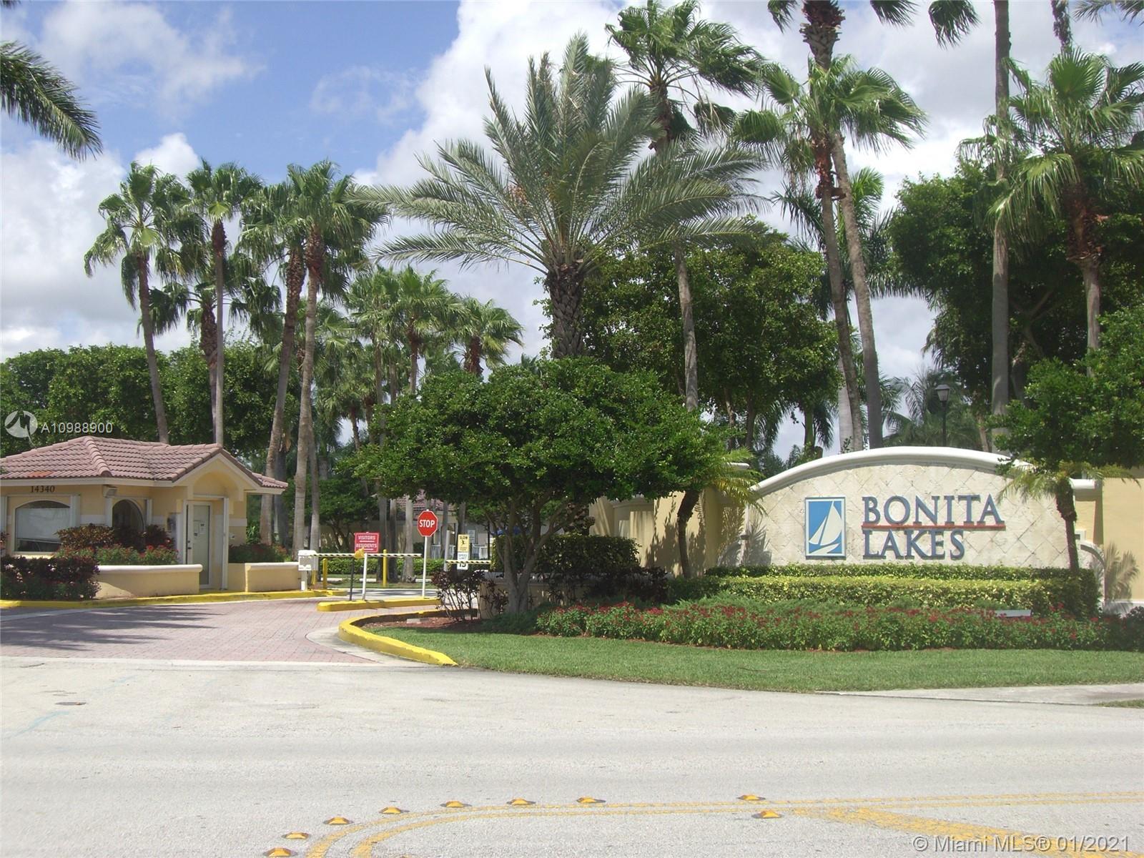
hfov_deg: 40.4
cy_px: 429
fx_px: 1553
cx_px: 572
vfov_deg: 30.9
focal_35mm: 47
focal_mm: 7.6
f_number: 4.8
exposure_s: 1/500
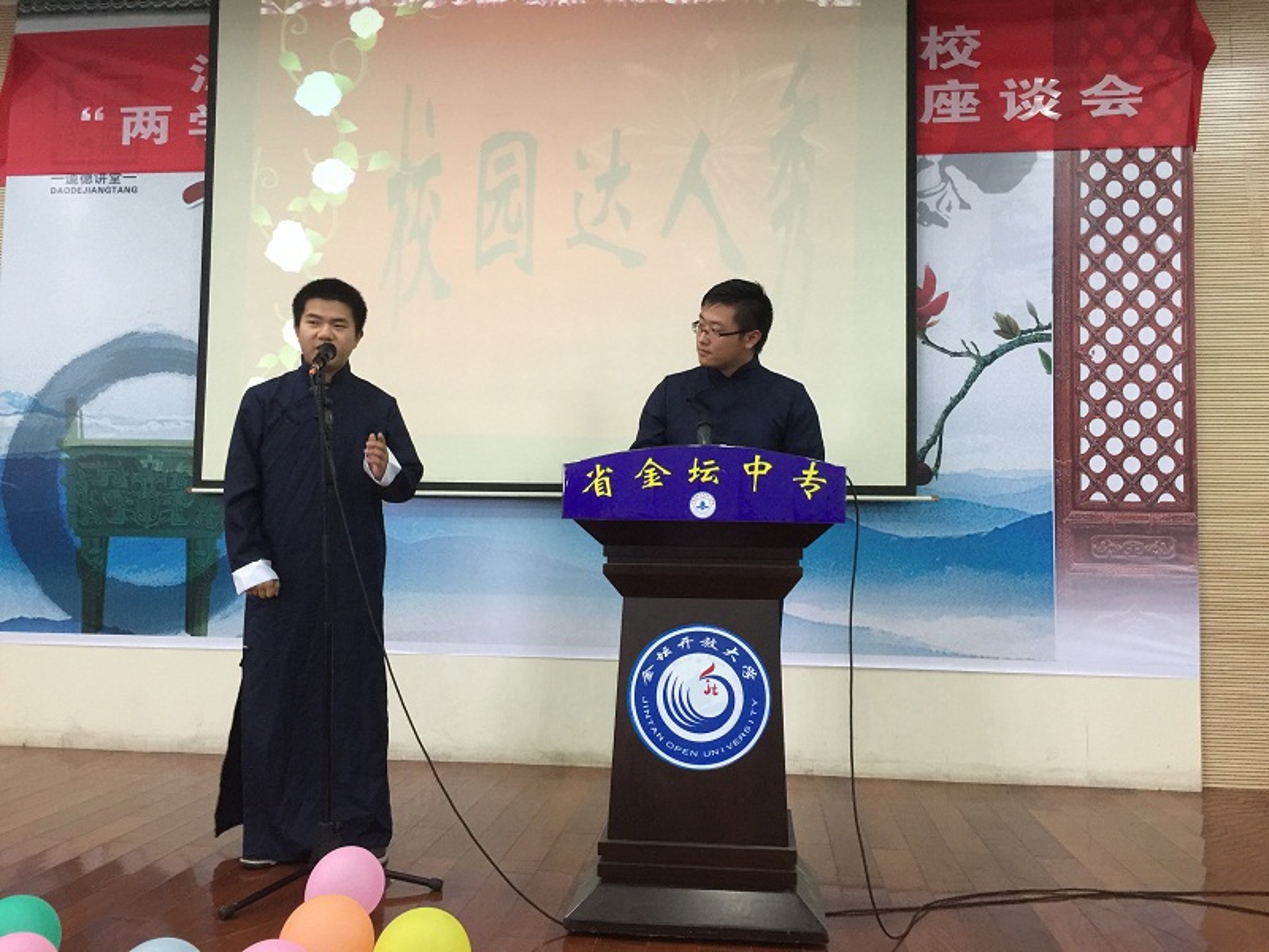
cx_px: 634
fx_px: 1063
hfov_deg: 61.7
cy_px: 476
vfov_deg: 48.2
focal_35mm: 29
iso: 125
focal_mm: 4.15
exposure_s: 1/17
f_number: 2.2
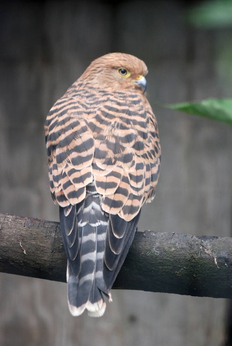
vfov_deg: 9.1
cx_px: 116
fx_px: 2169
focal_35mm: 225
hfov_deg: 6.1
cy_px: 173
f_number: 4.5
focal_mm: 150
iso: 400
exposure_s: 1/100
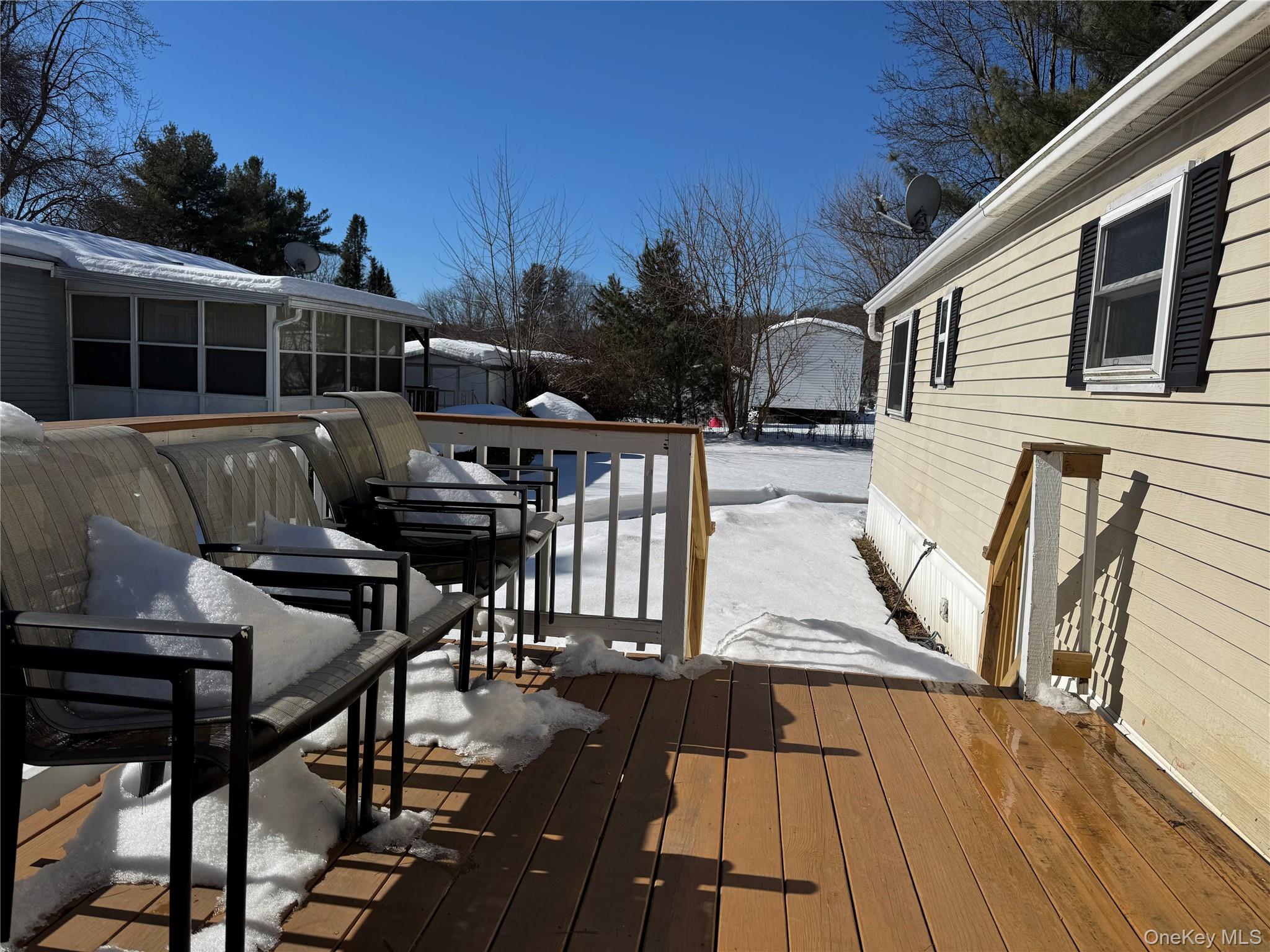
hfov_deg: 71.6
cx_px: 635
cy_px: 476
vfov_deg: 56.8
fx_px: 881
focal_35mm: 24
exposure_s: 1/12346
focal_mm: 6.76
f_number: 1.78
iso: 80
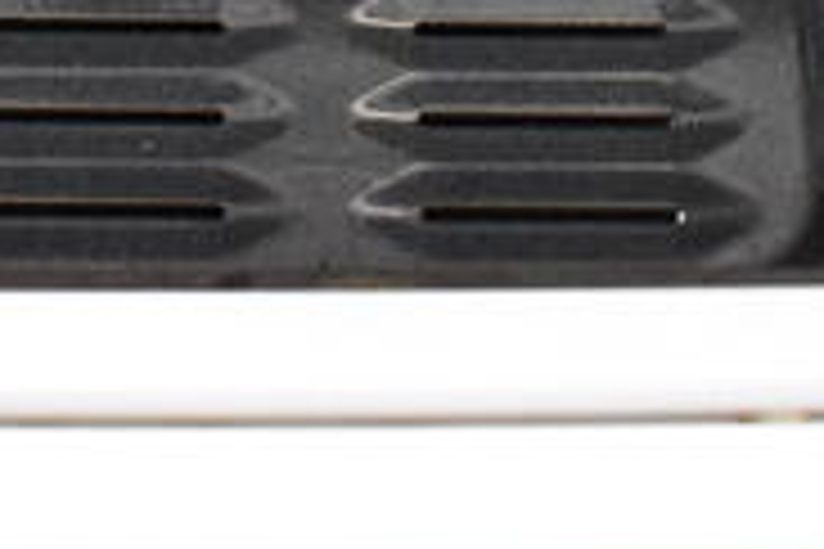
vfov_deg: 14.3
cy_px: -243
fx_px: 2060
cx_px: 95
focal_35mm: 90
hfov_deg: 22.1
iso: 2200
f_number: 3.5
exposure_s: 1/125
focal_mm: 18
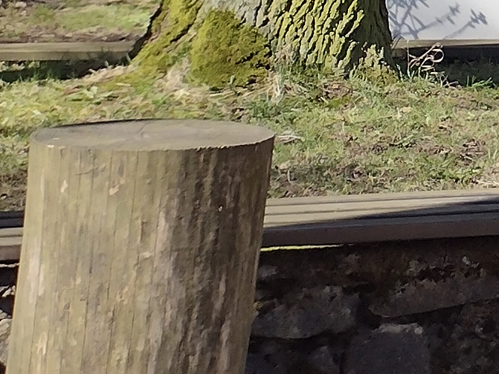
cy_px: -438
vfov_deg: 8.6
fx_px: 2320
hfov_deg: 9.7
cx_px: 1446
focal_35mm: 161
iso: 100
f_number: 1.7
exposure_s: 1/1048
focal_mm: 4.71
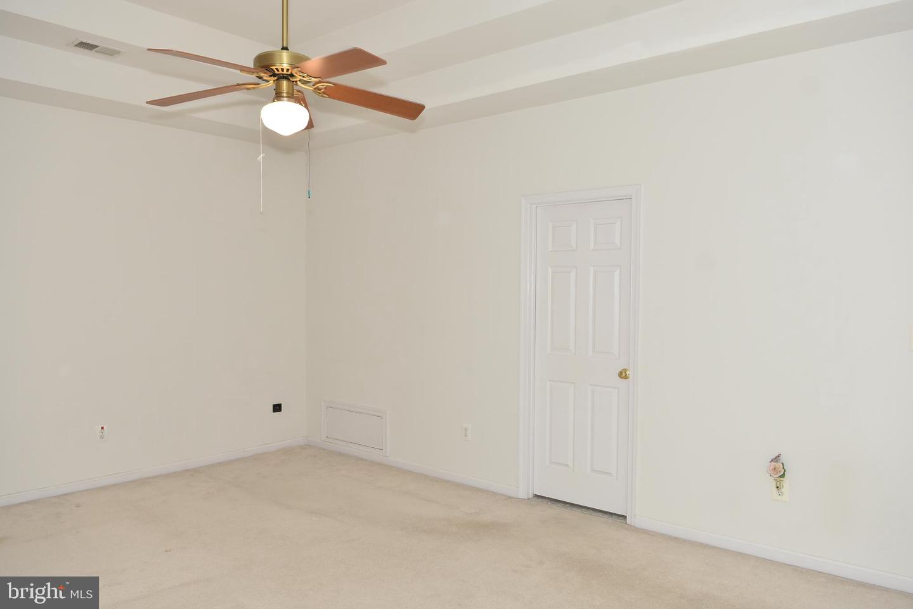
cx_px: 456
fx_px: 647
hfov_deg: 70.4
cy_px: 304
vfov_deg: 50.4
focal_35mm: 26
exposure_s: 1/60
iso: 200
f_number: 5
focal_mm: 17
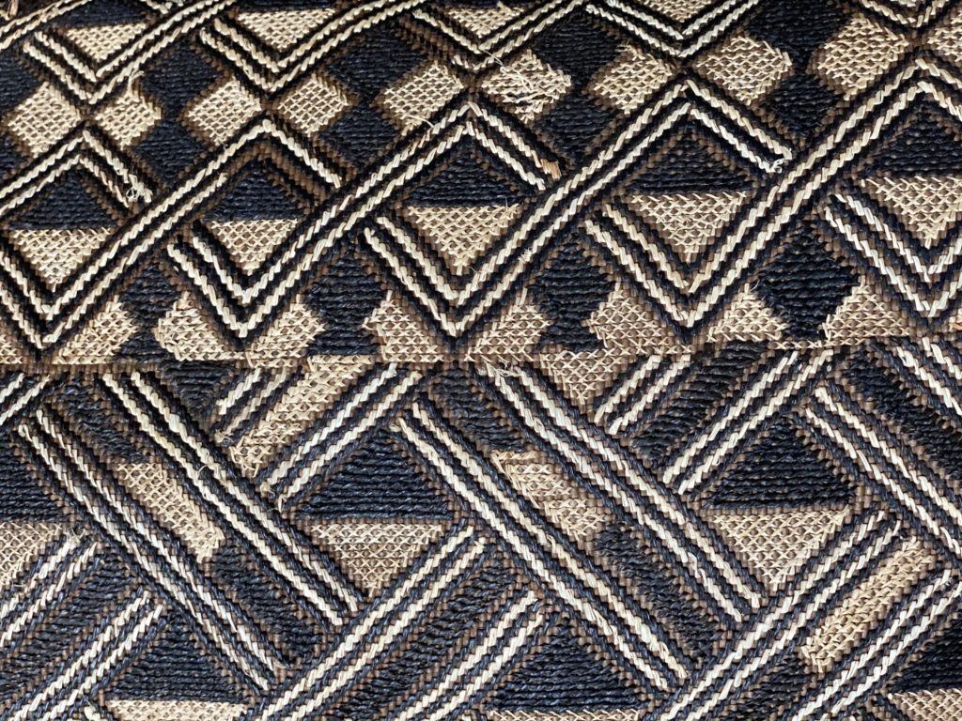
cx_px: 481
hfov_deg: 36.8
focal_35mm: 52
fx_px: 1445
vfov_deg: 28.0
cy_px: 360
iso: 125
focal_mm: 6
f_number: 2
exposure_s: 1/122
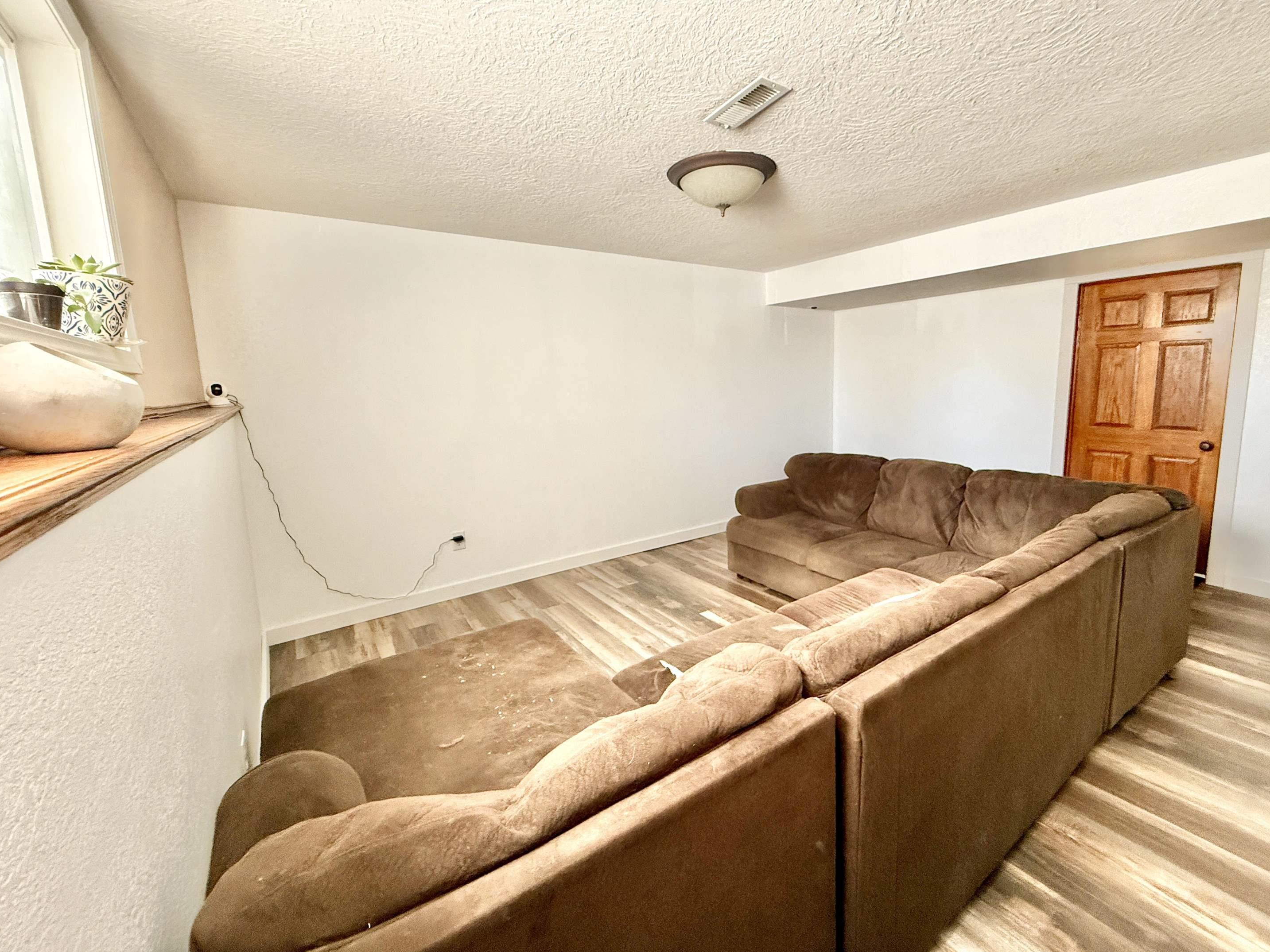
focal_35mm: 15
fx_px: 550
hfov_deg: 98.1
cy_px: 452
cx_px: 670
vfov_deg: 81.7
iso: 320
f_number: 2.2
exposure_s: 1/99
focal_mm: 2.22
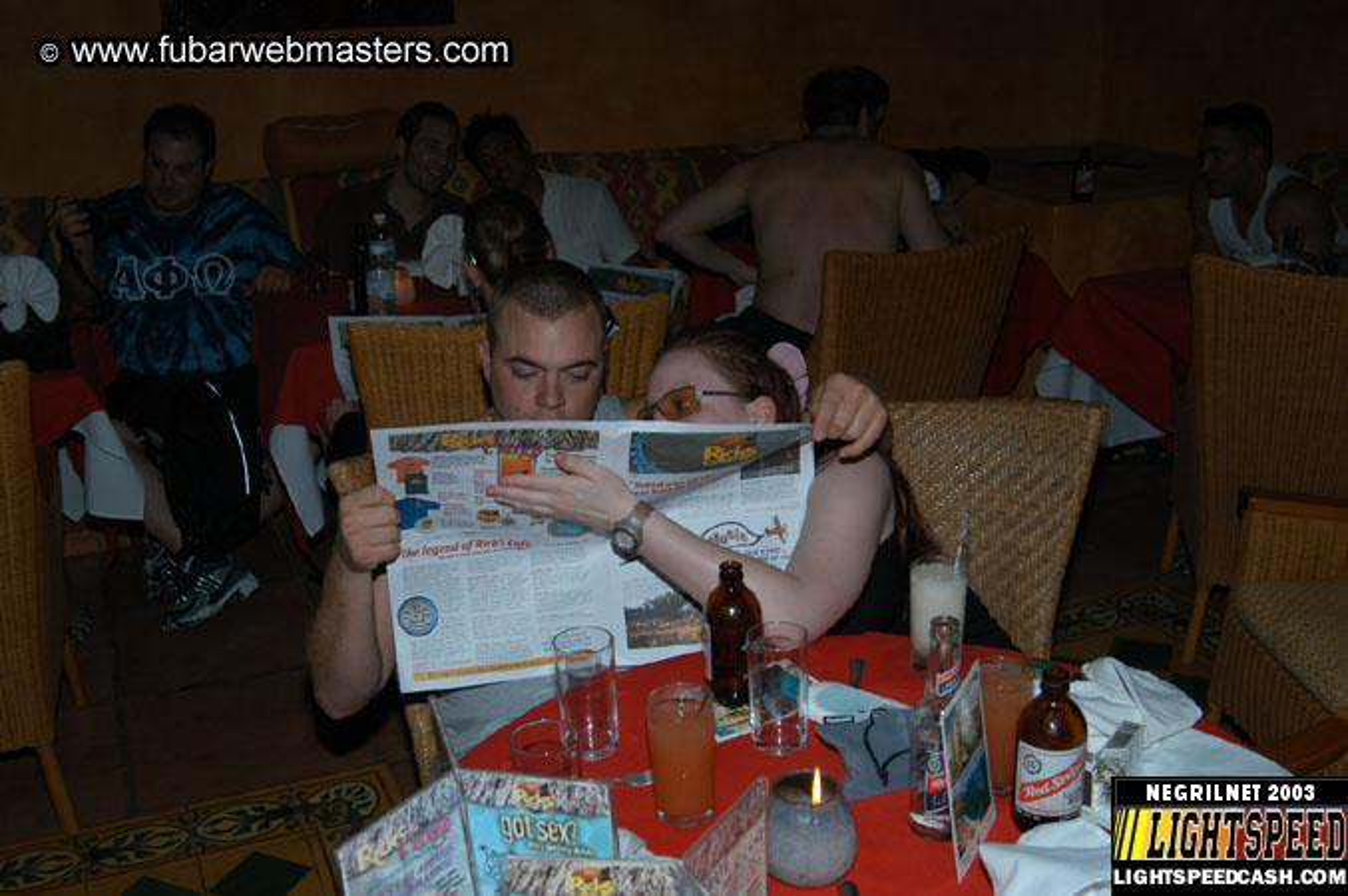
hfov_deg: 53.2
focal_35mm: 36
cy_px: 448
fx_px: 1347
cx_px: 674
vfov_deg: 36.8
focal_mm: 24
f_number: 5
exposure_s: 1/60
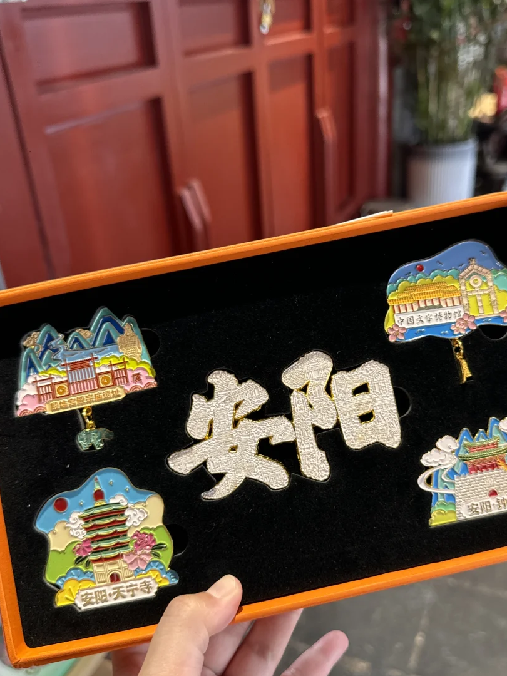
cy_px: 358
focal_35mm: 32
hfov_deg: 44.0
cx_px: 296
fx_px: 625
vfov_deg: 56.8
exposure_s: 1/100
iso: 160
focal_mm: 6.76
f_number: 1.78
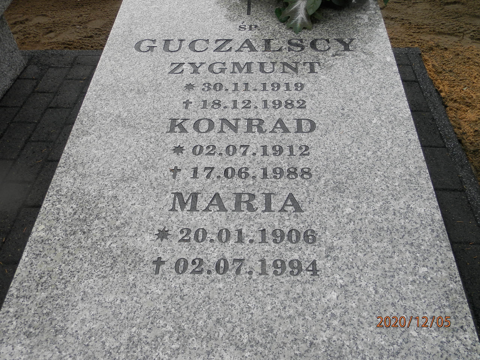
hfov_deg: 58.4
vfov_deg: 45.4
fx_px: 430
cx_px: 240
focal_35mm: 31
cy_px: 180
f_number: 3.2
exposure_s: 1/100
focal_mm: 5.5
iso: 80
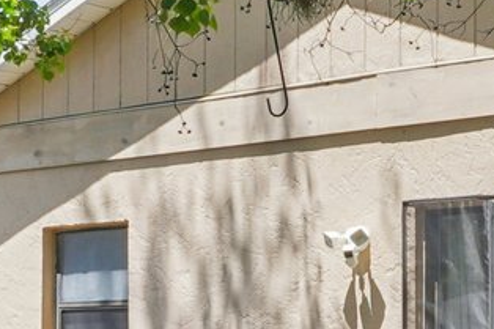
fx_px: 1522
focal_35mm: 111
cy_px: 374
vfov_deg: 12.1
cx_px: -36
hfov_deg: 17.8
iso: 160
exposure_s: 1/30
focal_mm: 17
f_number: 20
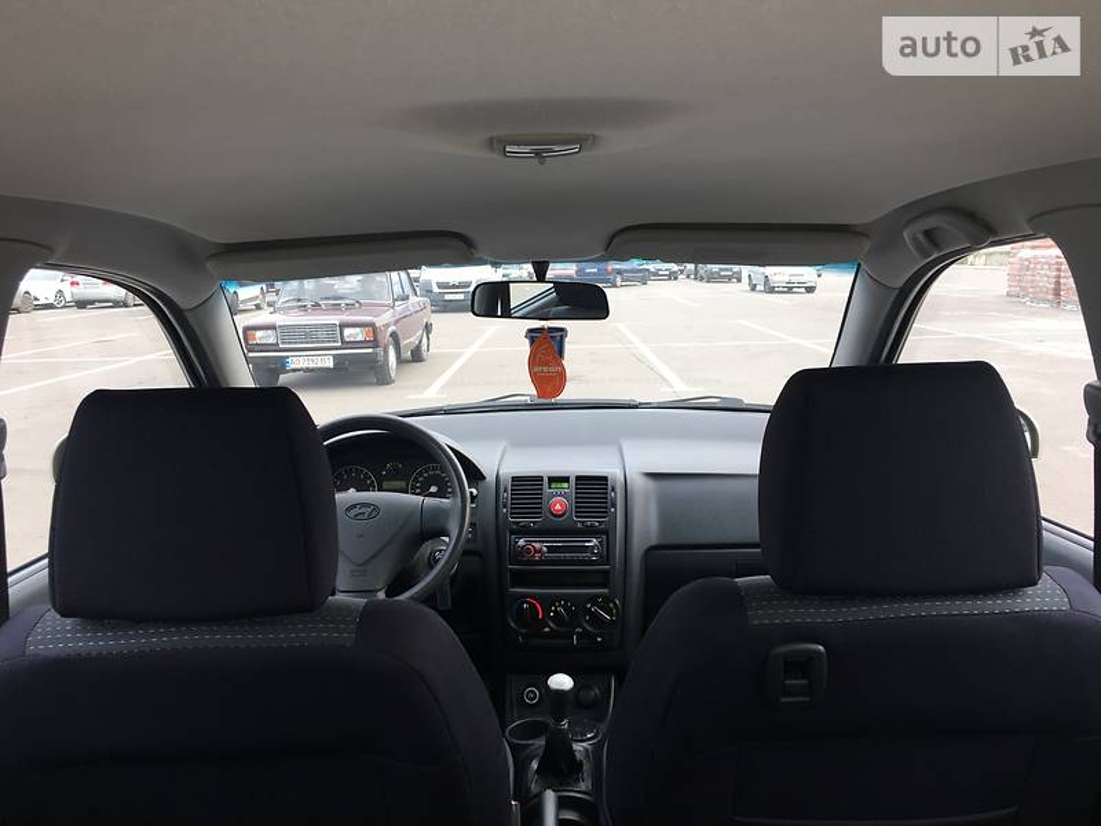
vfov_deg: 48.2
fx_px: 922
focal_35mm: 29
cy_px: 413
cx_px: 550
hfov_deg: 61.7
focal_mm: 4.2
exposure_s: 1/50
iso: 32
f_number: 2.2
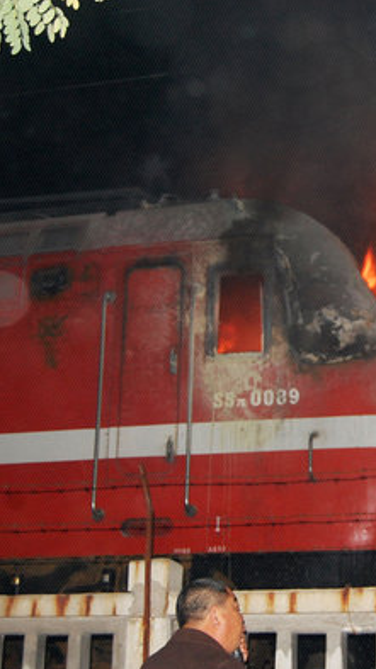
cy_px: 335
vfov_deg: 31.5
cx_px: 374
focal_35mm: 67
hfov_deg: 17.5
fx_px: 1190
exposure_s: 1/60
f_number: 4.2
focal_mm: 28
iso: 900
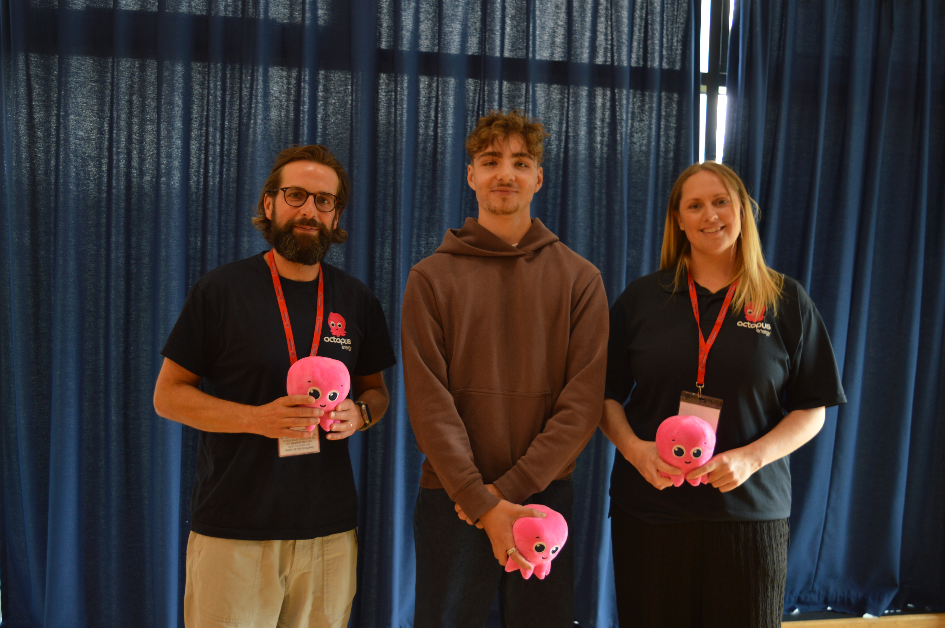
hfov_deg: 49.6
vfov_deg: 34.1
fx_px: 1023
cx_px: 472
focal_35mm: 39
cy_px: 314
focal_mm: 26
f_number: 4
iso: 100
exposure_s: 1/10
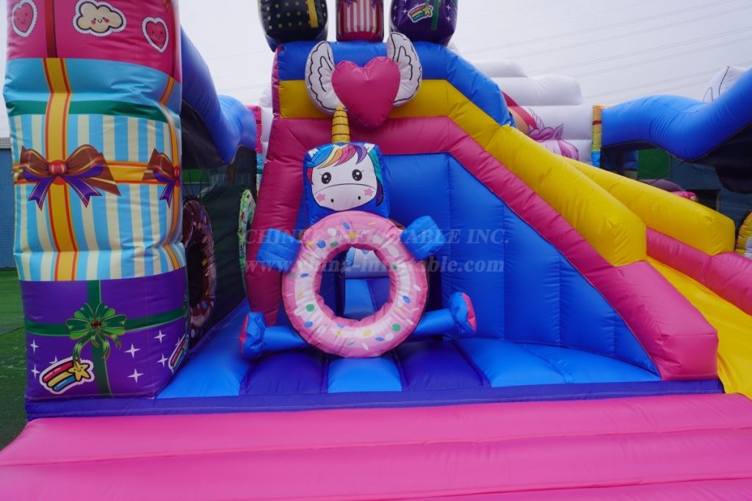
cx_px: 376
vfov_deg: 53.1
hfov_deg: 73.7
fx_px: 501
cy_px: 250
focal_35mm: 24
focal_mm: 16
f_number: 6.3
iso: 100
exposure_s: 1/100
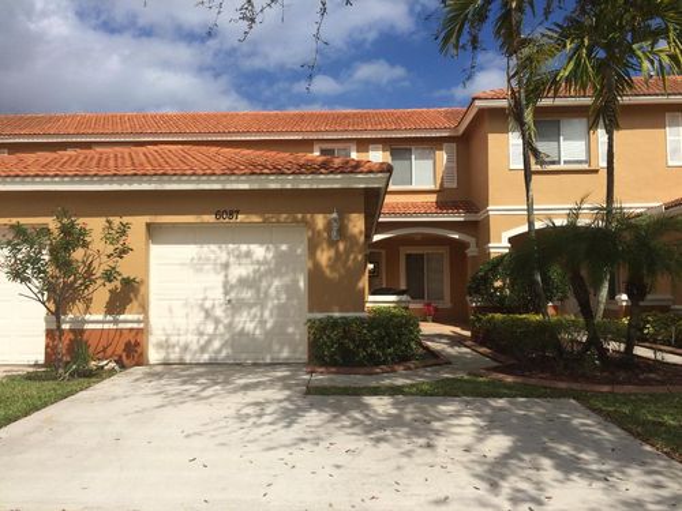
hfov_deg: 61.7
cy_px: 256
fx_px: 571
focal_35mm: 29
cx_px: 341
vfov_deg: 48.2
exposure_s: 1/5128
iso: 32
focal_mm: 4.15
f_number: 2.2
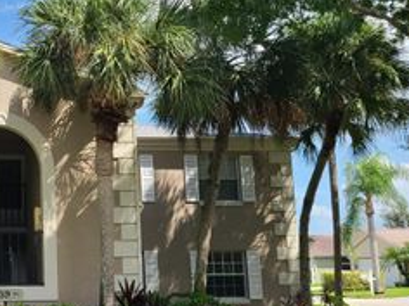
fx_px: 650
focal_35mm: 55
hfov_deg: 32.4
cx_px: 9
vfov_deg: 26.5
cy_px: 184
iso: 40
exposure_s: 1/1422
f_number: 1.8
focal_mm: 5.4
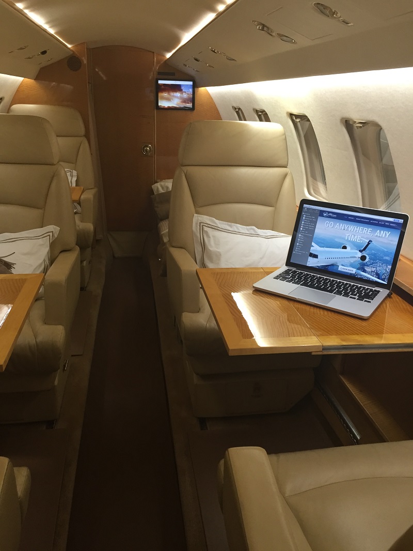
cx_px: 206
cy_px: 276
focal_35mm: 29
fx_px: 461
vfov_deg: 61.6
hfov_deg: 48.2
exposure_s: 1/30
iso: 100
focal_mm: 4.15
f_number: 2.2
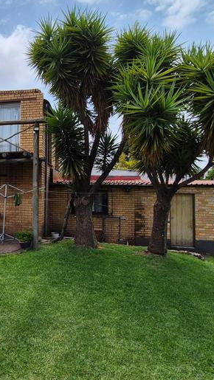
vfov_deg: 81.1
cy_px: 182
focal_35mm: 22
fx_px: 222
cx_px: 29
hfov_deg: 47.3
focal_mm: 2.2
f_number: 2.2
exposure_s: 1/3496
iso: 50
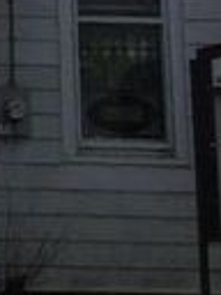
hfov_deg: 8.5
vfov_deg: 11.2
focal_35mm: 167
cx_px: -193
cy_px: -182
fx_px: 1422
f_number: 2.4
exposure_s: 1/2045
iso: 32
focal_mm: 3.3
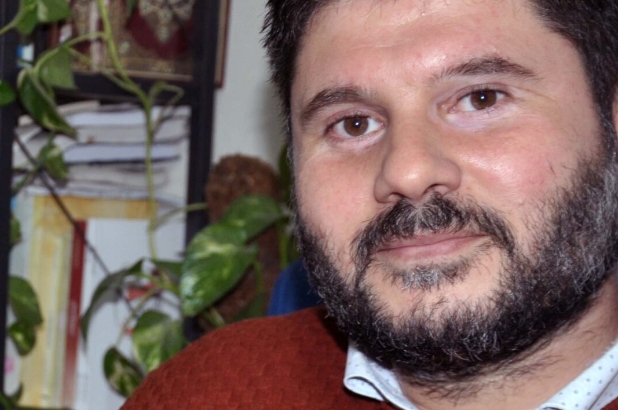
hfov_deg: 18.6
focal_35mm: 108
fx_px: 1851
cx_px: 45
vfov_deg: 12.6
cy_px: 322
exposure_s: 1/60
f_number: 4.2
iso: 400
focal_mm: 30
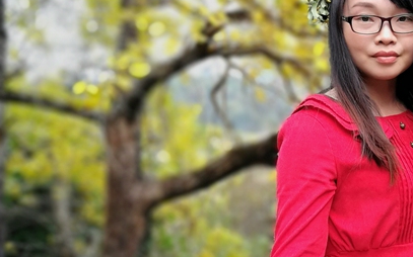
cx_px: 371
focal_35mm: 75
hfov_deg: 26.6
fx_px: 844
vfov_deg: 17.3
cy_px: 162
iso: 50
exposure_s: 1/130
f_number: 2.2
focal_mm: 3.95
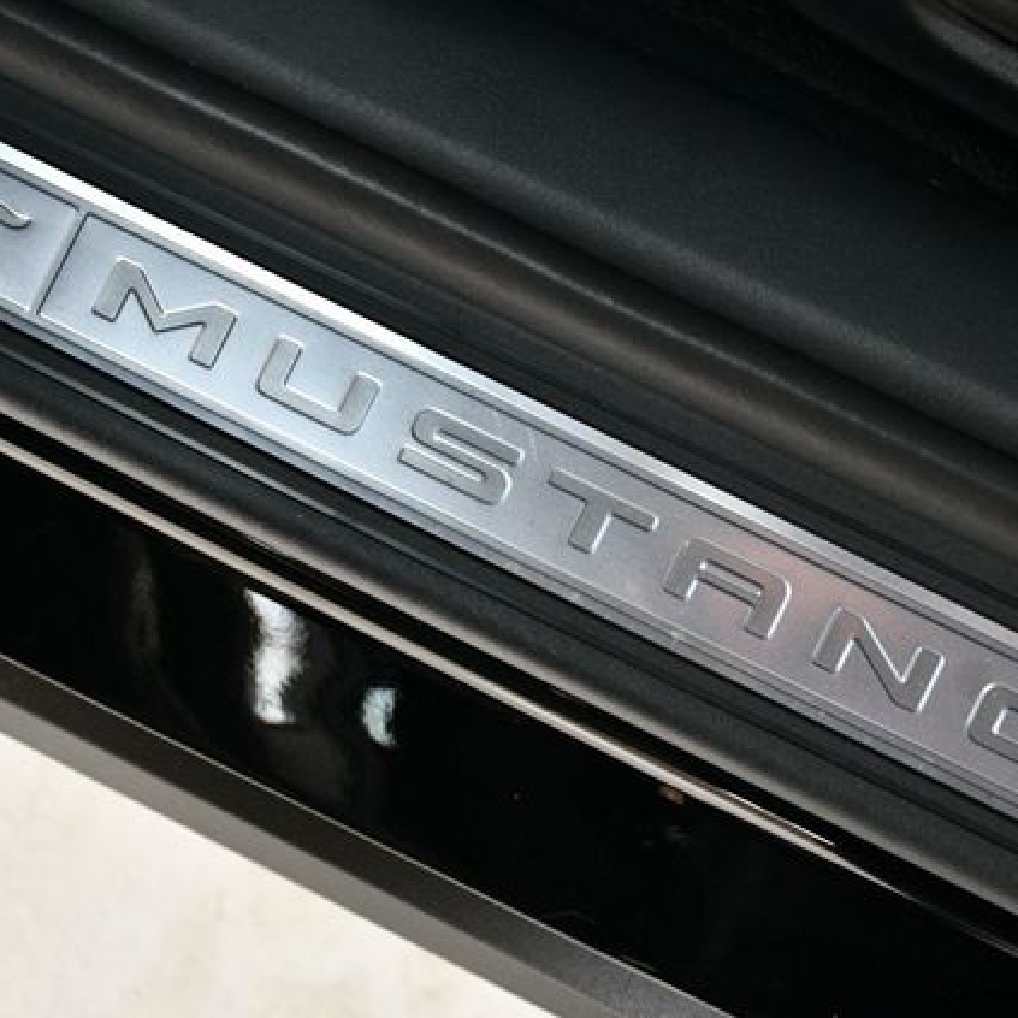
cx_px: 517
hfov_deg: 21.4
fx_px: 2695
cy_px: 510
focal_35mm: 81
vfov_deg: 21.4
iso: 3200
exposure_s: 1/80
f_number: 4.5
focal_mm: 42
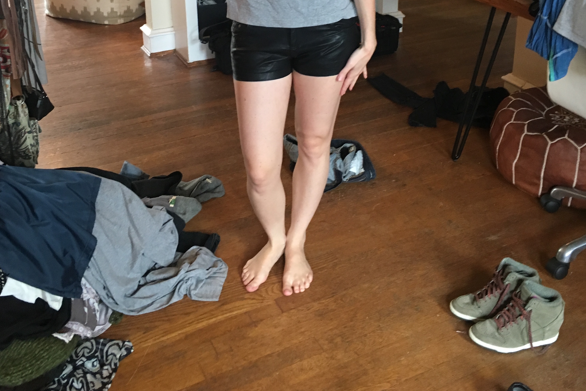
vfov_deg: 30.6
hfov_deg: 47.4
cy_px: 11
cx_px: 289
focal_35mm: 41
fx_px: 667
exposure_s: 1/30
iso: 125
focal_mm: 4.15
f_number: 2.2
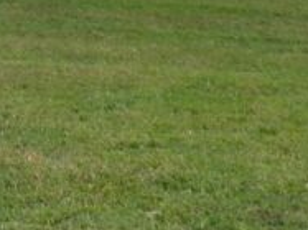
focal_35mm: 137
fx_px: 1218
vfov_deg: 9.7
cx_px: -160
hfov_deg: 13.5
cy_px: -292
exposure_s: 1/800
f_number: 3
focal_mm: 4.5
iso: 80
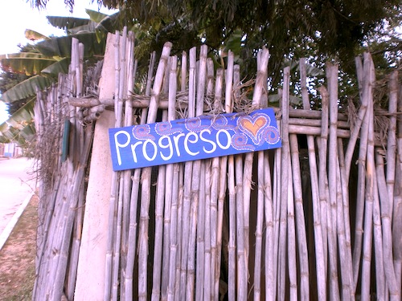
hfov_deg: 65.3
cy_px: 150
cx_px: 201
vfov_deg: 51.4
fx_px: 314
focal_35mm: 27
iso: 100
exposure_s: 1/320
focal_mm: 4.8
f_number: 2.9
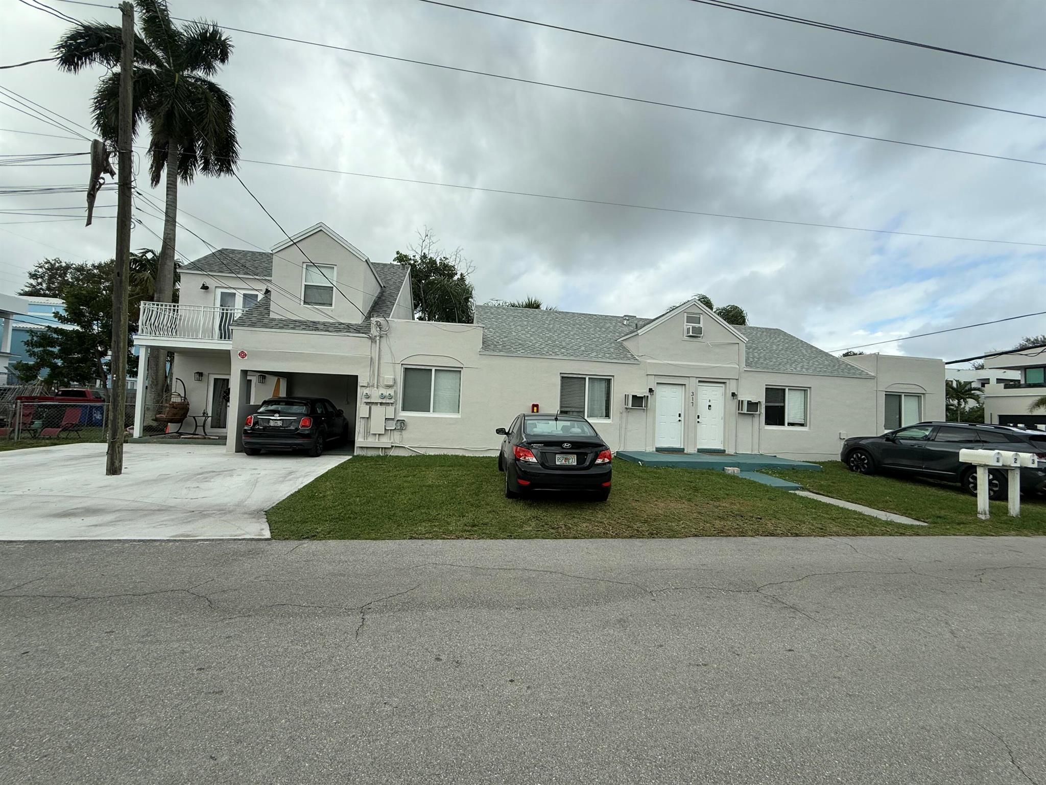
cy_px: 392
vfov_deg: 85.7
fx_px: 423
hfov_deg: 102.1
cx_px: 523
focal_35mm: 14
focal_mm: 2.22
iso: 50
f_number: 2.2
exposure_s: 1/1259
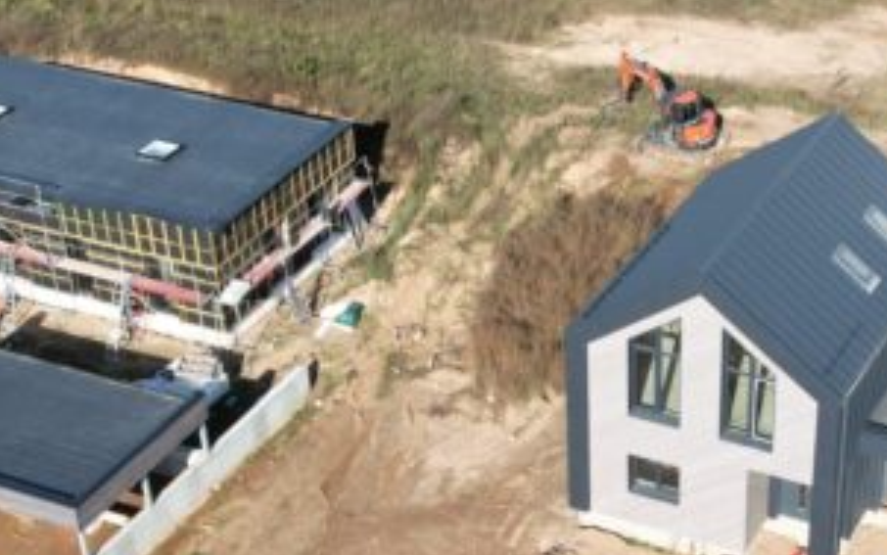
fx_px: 1838
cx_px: 696
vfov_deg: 17.0
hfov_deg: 26.7
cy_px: 483
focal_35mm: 76
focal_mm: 8.38
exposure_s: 1/1250
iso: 110
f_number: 2.8
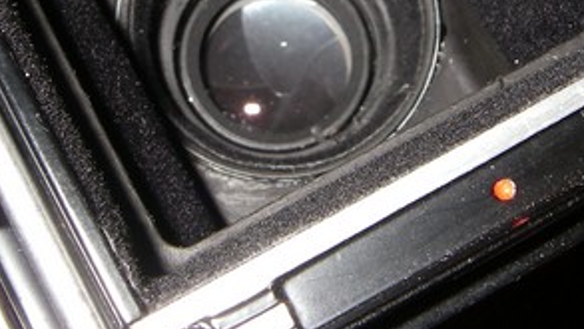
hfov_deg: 21.8
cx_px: 313
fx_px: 1518
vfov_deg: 12.1
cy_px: -44
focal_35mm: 98
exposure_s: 1/40
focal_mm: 7.3
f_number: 6.8
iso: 64
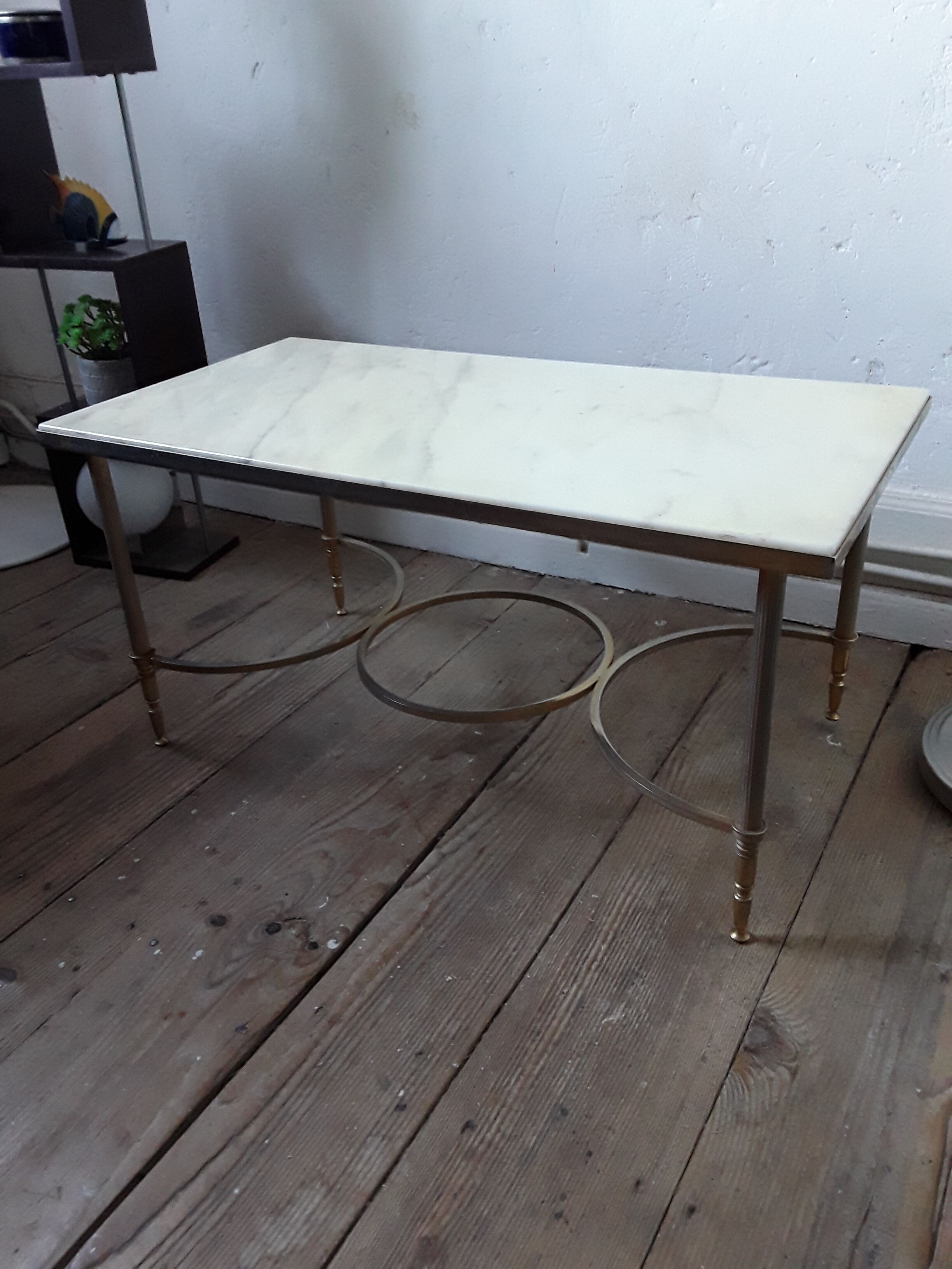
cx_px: 476
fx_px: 990
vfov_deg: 65.3
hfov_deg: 51.4
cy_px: 634
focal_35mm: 27
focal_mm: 2.91
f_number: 1.9
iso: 160
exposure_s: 1/17
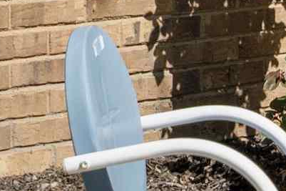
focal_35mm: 268
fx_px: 2128
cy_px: -100
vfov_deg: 5.1
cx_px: 696
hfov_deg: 7.2
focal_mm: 35
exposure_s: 1/640
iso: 320
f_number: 5.6
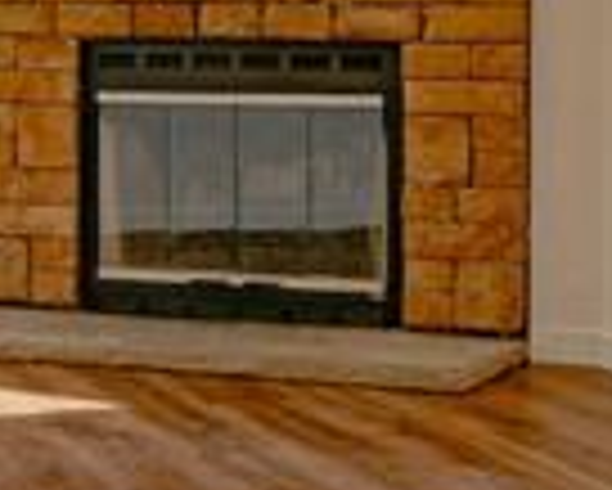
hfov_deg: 19.7
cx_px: 423
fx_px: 1758
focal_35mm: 97
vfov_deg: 15.6
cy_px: -4
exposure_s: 1/60
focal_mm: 22
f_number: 13
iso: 400
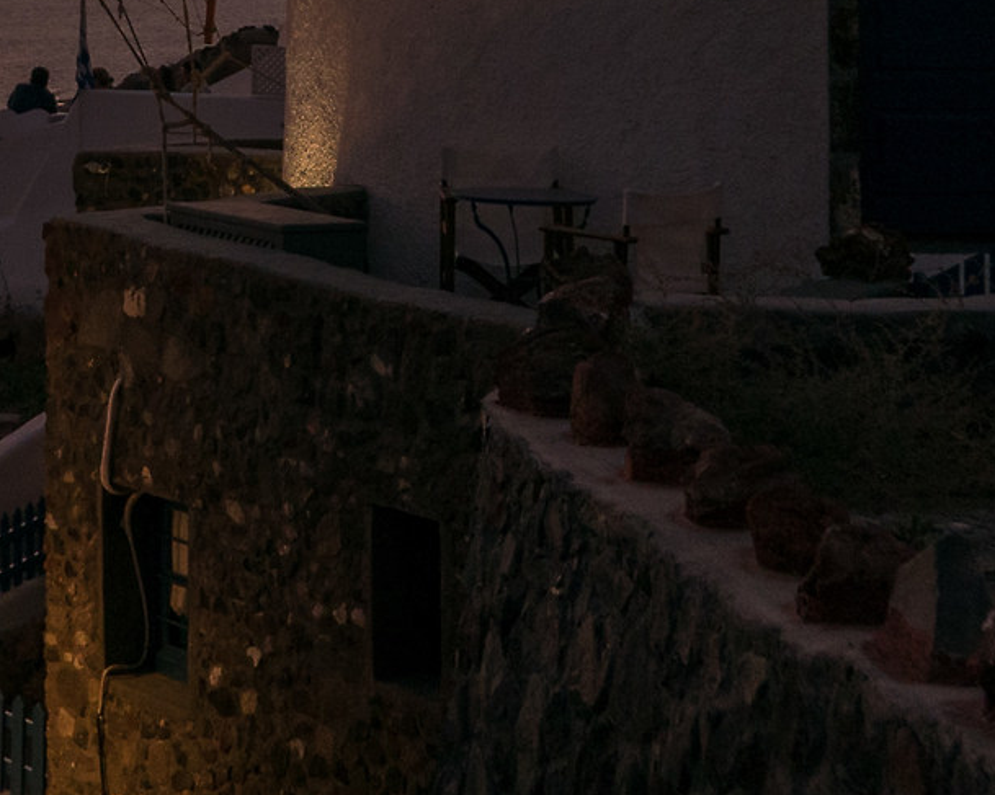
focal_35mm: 111
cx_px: -42
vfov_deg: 13.1
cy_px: -426
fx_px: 3268
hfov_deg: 16.9
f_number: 4
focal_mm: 13.4
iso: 200
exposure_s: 1/50
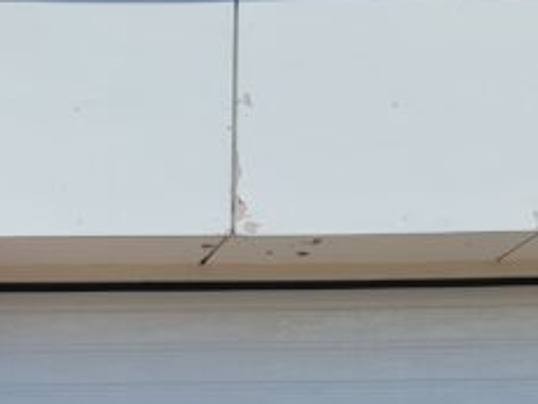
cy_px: 720
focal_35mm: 112
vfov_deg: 12.2
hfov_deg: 16.0
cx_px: -278
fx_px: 1743
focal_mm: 7
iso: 50
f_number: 1.8
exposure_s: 1/930
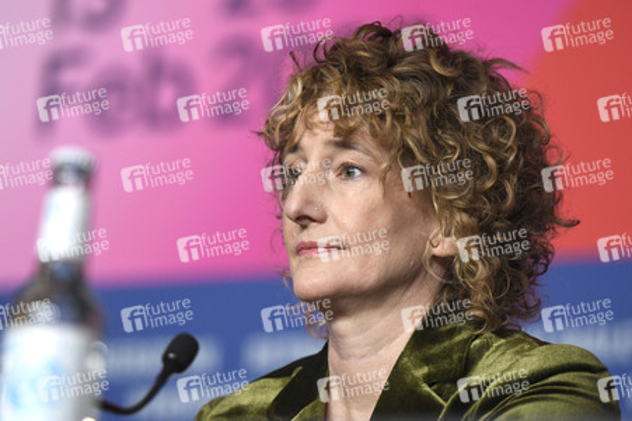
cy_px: 210
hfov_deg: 12.5
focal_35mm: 165
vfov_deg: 8.3
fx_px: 2894
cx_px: 316
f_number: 3.2
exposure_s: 1/320
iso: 1600
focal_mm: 165
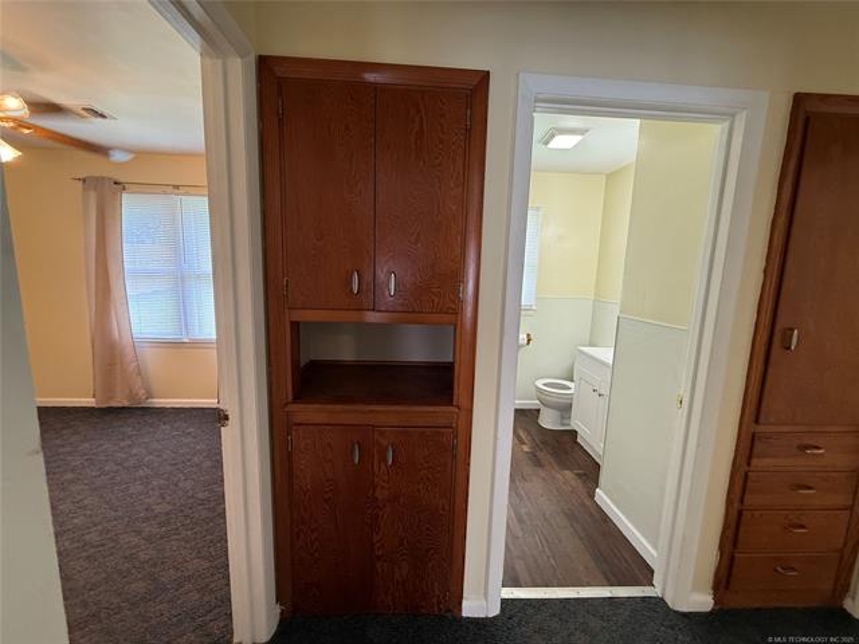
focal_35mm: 14
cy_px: 322
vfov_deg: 85.7
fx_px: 347
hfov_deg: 102.1
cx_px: 430
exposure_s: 1/60
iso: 250
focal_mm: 2.22
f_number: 2.2
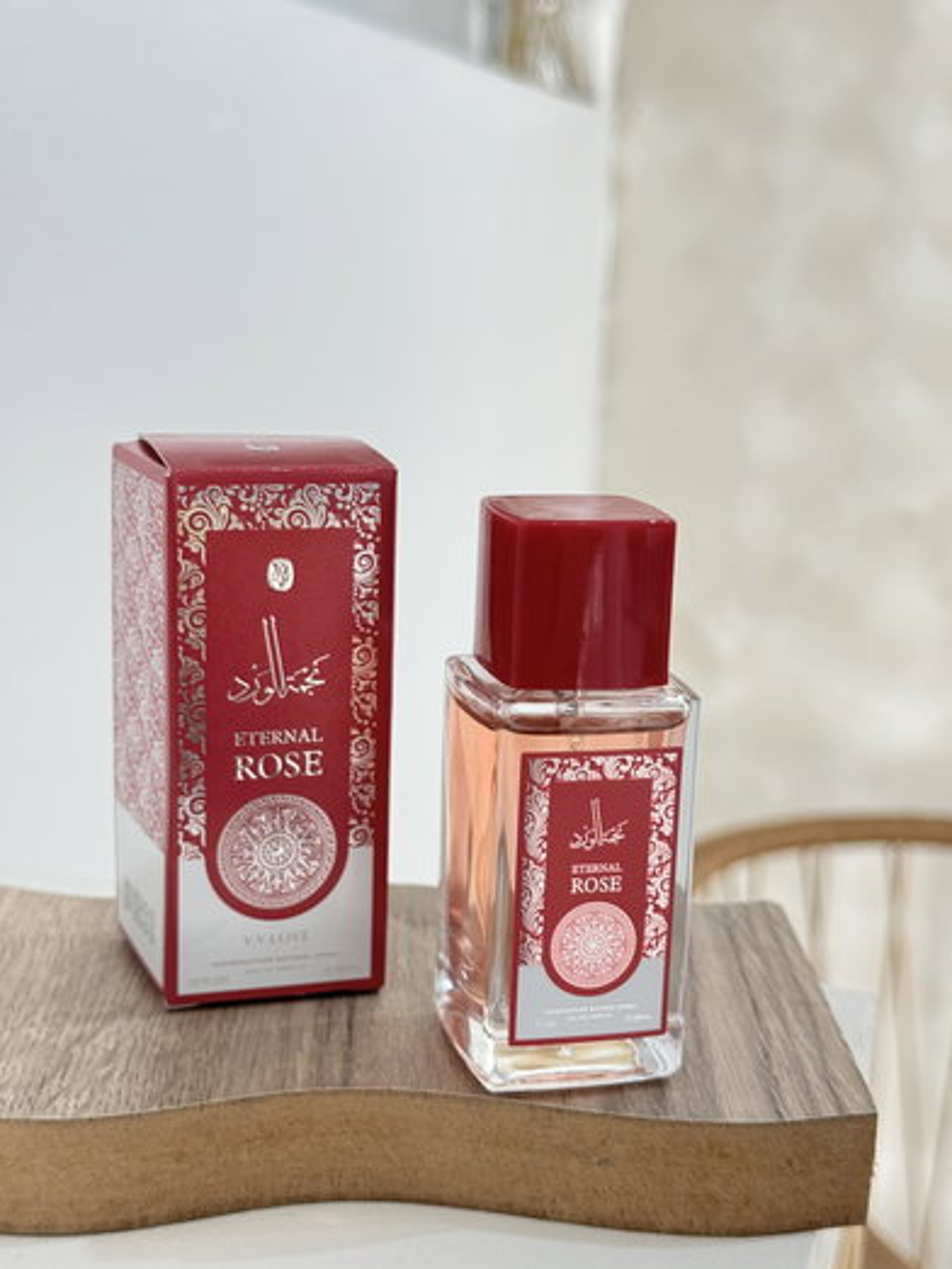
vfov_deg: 38.9
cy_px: 628
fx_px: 1795
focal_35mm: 49
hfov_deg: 29.7
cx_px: 478
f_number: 1.78
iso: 80
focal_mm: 6.76
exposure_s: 1/100
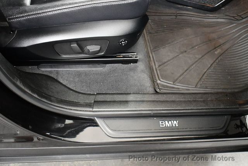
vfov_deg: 32.0
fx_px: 290
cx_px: 124
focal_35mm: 42
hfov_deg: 46.4
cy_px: 83
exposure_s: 1/60
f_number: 3.8
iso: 6400
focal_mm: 21
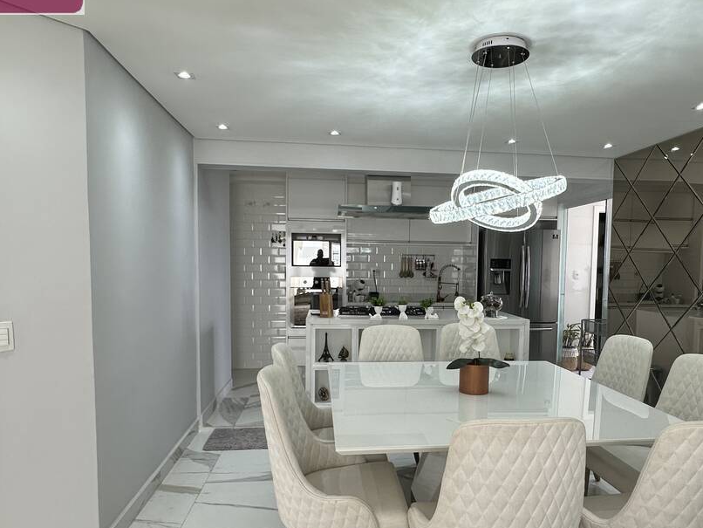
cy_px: 300
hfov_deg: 69.2
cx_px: 390
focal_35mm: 25
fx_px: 508
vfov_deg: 54.7
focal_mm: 2.22
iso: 125
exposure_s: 1/120
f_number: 2.2
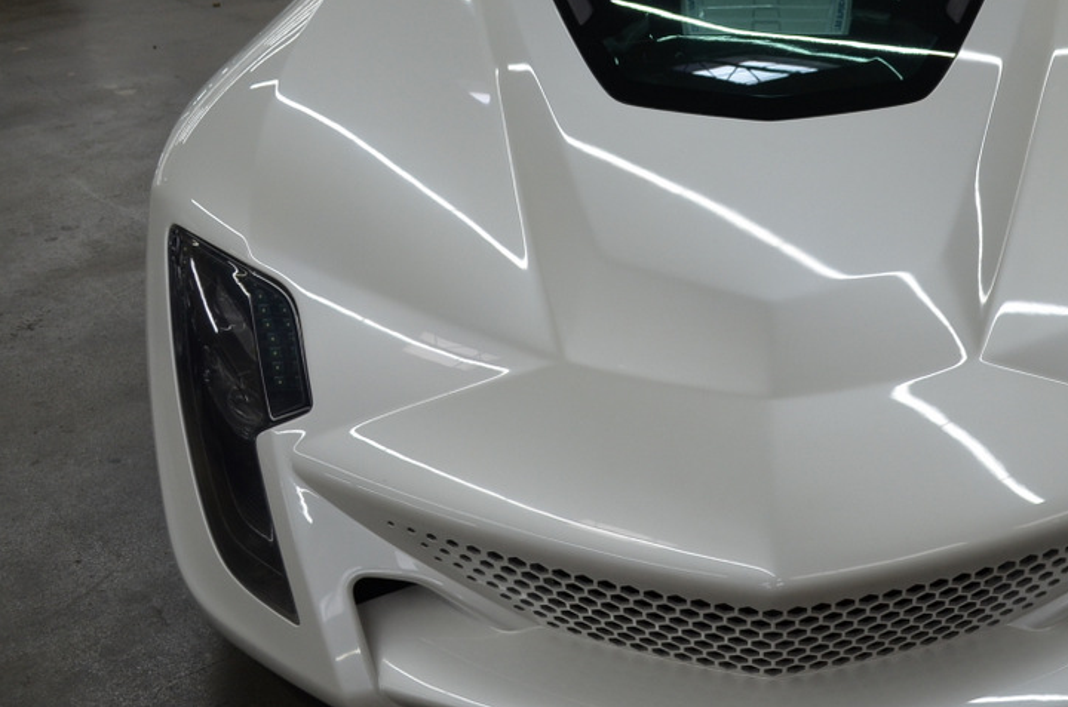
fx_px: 1480
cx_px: 758
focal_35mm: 50
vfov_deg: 26.7
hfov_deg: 38.9
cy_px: 242
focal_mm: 20
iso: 400
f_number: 5
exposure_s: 1/100
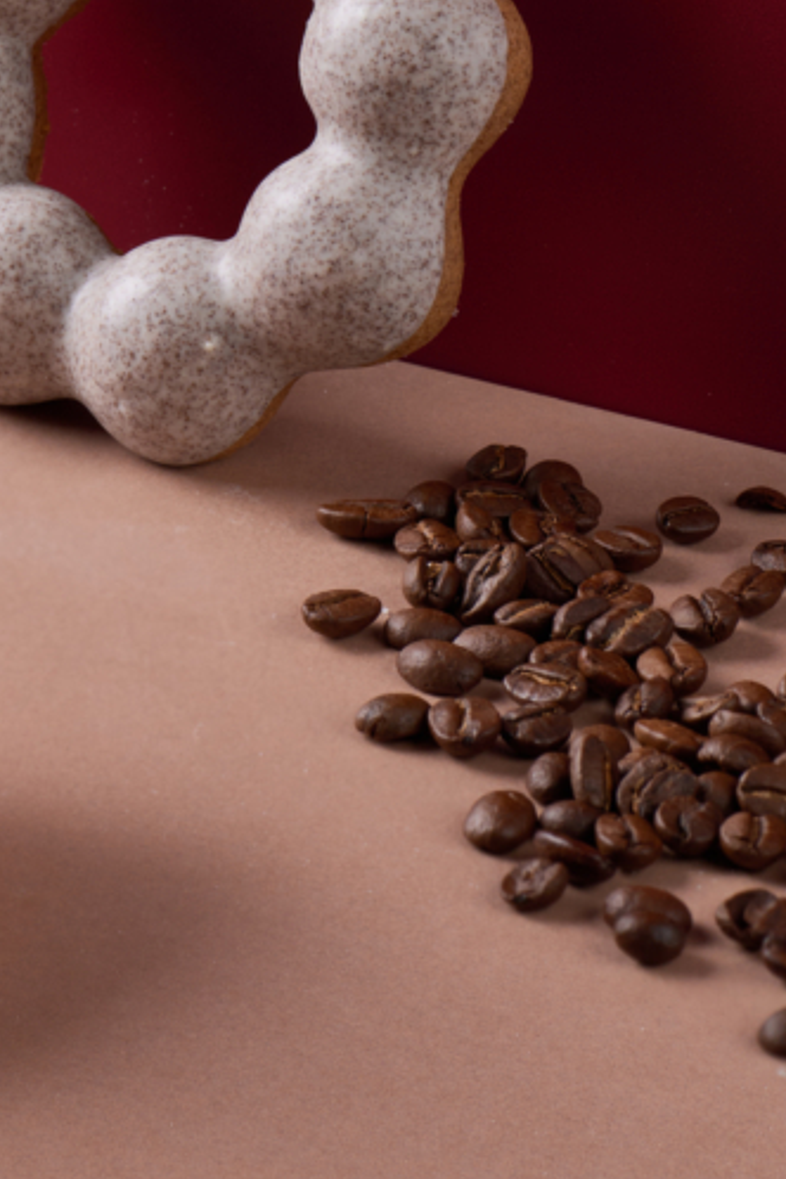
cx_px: -92
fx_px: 8285
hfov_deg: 5.4
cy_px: -88
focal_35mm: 253
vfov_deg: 8.1
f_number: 16
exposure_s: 1/160
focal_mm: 105
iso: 200
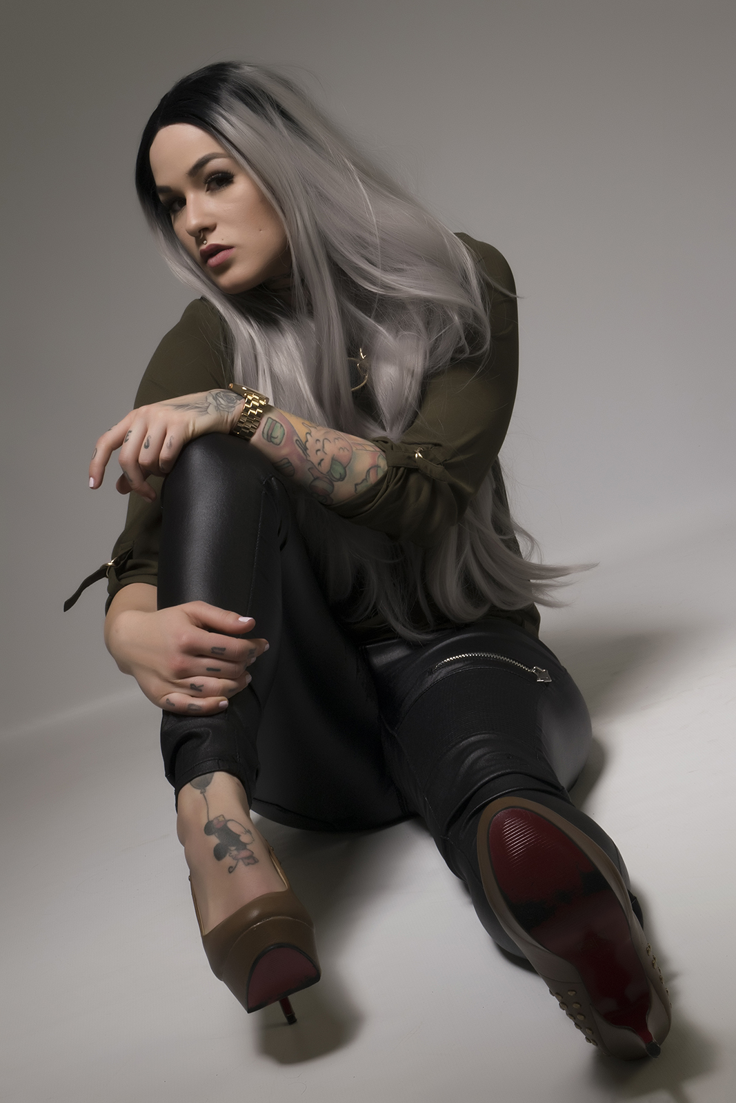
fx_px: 2299
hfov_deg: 18.2
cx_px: 368
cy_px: 552
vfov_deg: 27.0
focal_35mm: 75
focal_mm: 50
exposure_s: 1/60
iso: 200
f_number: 20
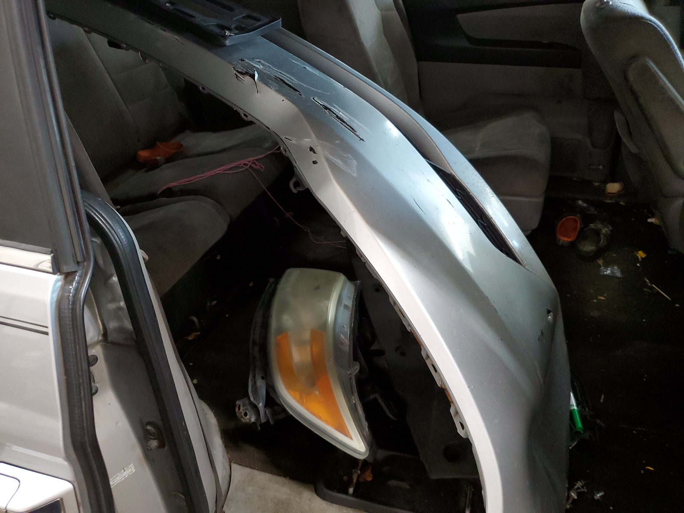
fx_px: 514
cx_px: 342
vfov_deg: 53.1
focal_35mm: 26
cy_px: 256
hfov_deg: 67.3
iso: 294
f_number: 1.5
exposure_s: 1/24
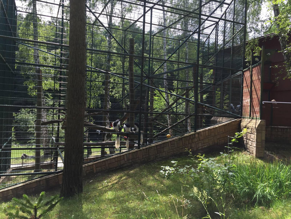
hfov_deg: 61.7
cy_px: 110
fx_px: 244
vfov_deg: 48.2
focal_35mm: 29
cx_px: 146
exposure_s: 1/240
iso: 32
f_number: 2.2
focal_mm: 4.15
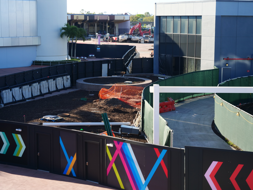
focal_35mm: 68
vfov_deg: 21.6
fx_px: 497
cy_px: 95
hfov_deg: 28.6
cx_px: 126
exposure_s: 1/250
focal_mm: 34
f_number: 3.8
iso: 200
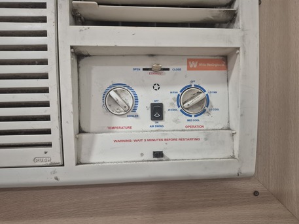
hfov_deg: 73.9
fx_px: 199
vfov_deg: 58.9
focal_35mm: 23
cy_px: 112
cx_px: 150
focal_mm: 5.4
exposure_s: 1/100
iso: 1000
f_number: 1.8
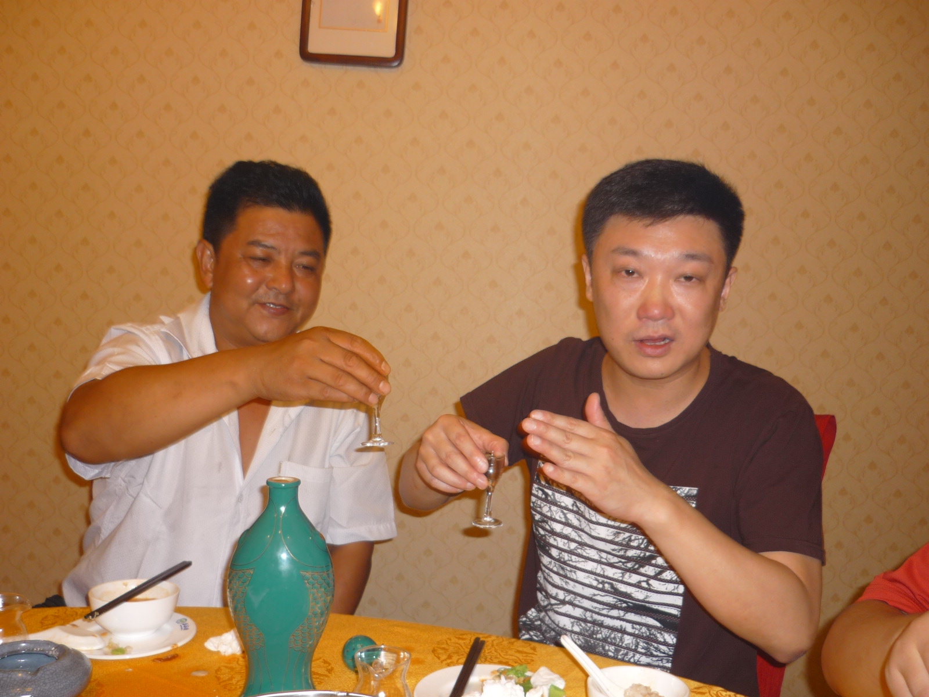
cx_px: 464
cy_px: 348
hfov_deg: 55.4
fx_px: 886
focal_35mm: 33
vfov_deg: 42.9
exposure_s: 1/30
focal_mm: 5.5
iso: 100
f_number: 2.8
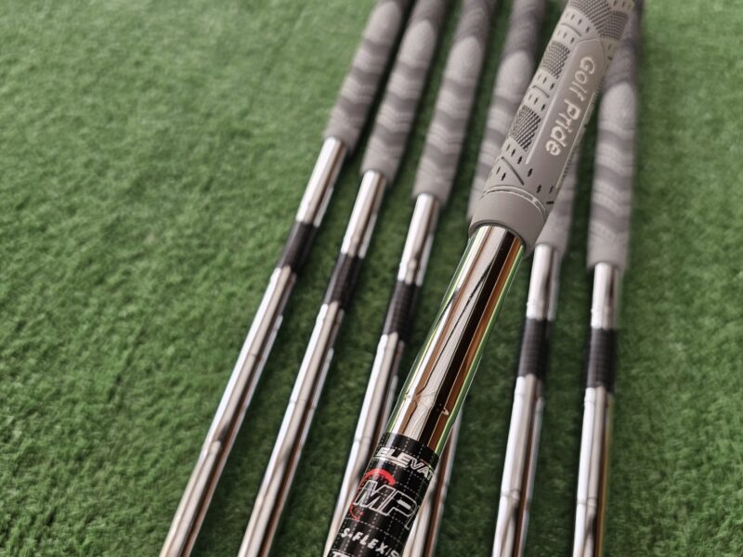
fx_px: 494
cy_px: 278
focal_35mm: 23
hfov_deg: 73.9
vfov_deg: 58.9
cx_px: 372
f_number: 1.7
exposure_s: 1/100
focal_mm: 6.3
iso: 25
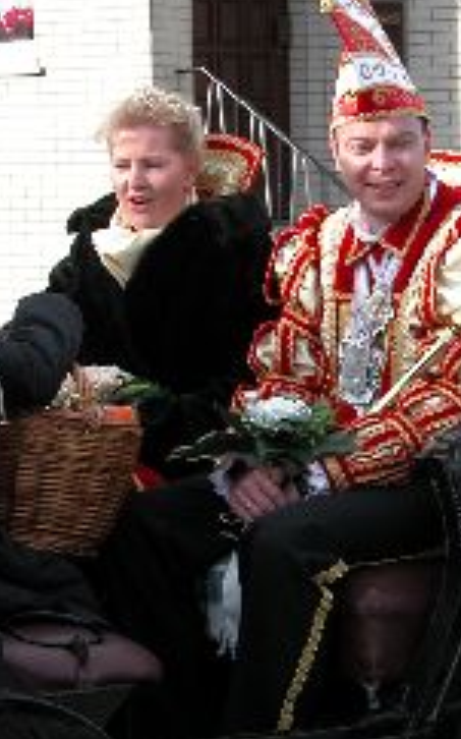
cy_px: 492
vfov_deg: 13.7
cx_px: 382
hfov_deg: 8.6
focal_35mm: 152
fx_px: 3059
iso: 100
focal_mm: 15.7
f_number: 4.5
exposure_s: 1/184
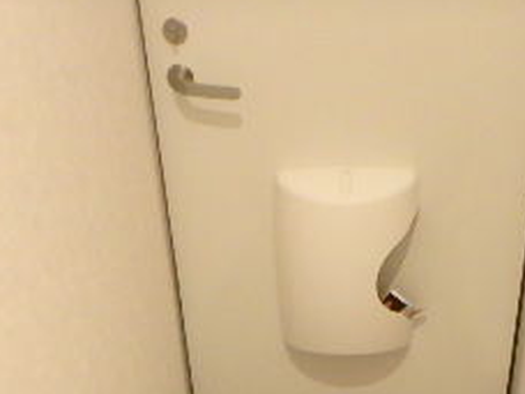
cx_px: 350
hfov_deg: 32.4
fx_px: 895
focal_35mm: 59
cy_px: 525
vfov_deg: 22.1
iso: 800
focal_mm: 3.7
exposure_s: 1/20
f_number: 3.5
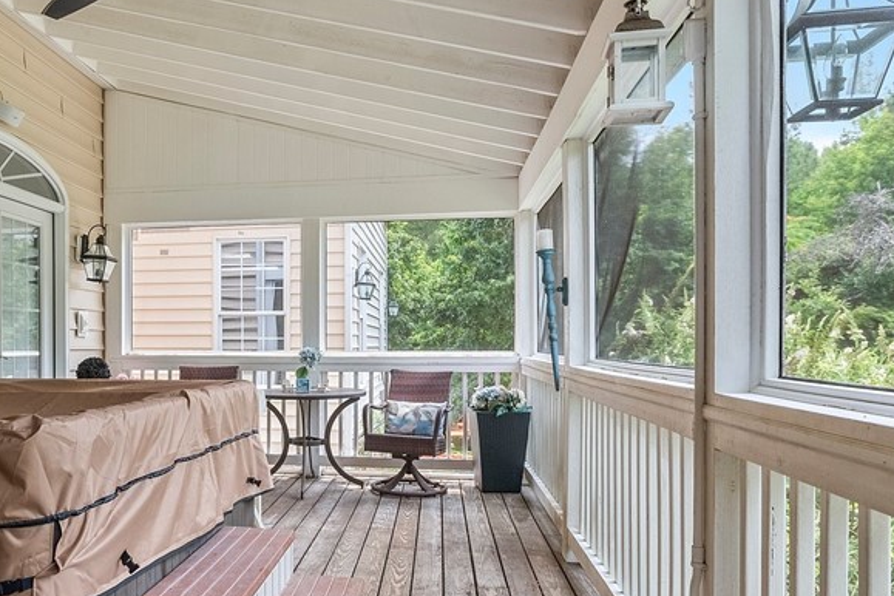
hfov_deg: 60.3
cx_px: 288
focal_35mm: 30
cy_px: 344
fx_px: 745
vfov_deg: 43.5
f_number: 8
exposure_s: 1/40
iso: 800
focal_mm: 16
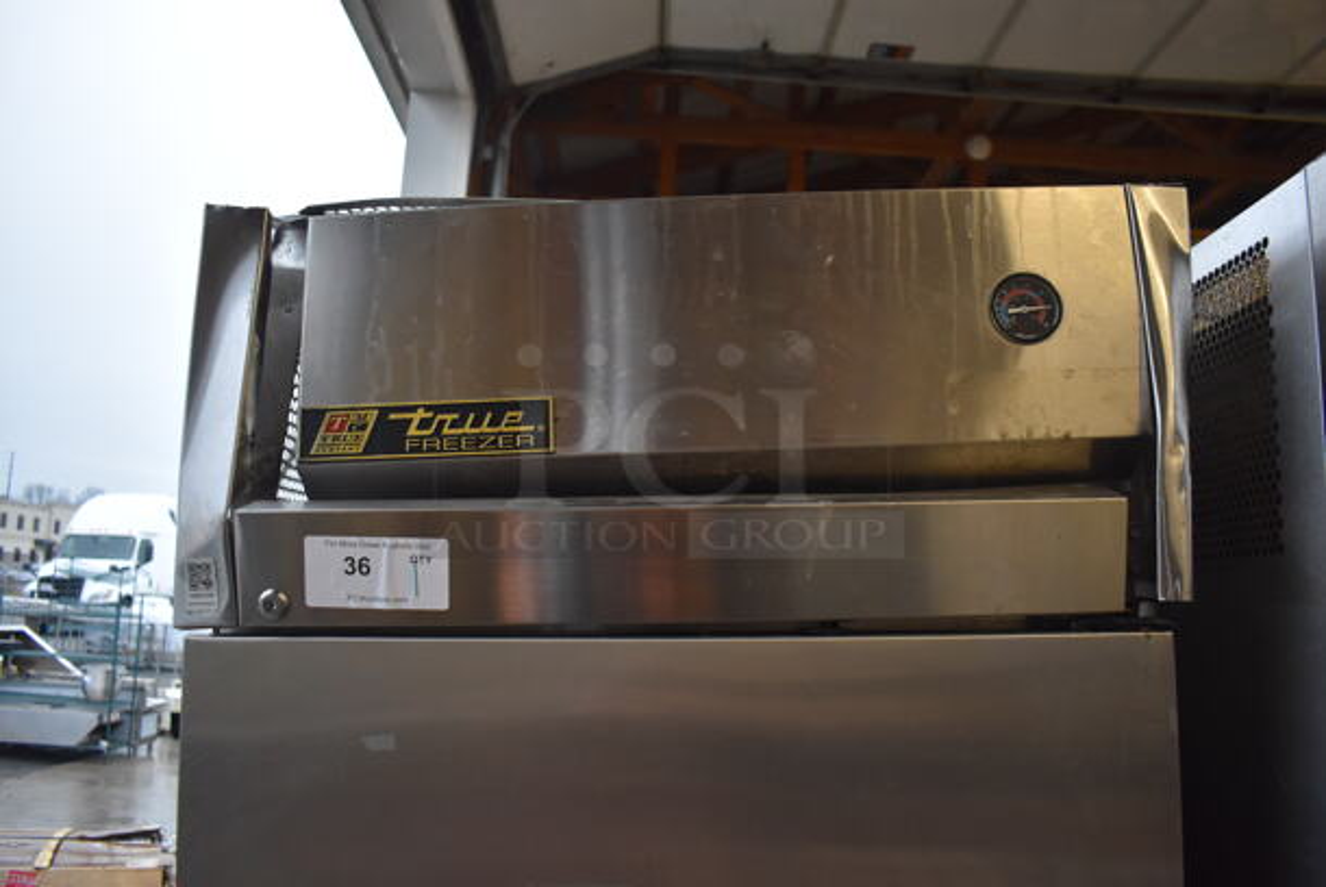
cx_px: 663
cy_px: 444
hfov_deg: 67.3
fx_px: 995
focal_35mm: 27
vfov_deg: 48.0
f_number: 3.5
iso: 800
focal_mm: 18
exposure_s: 1/160
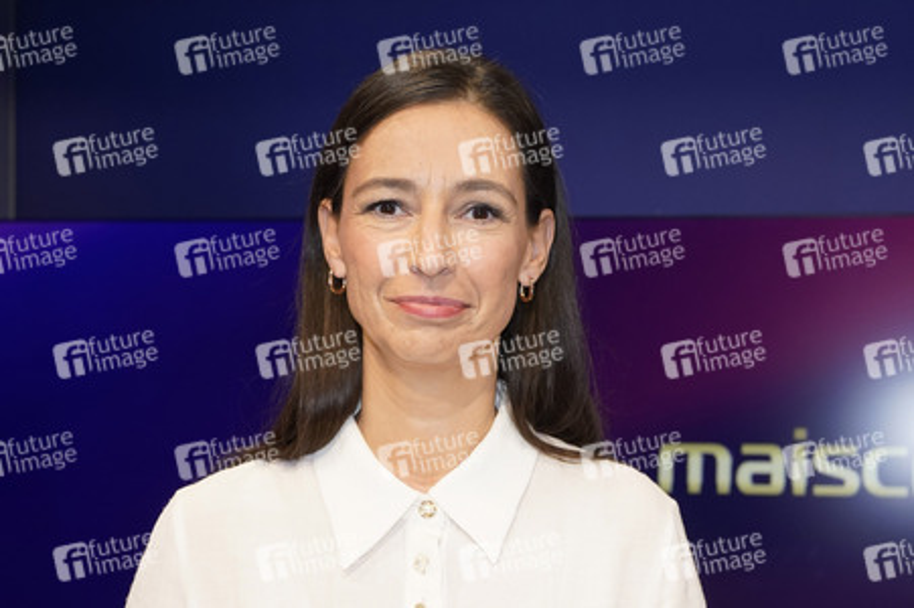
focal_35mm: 50
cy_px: 304
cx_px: 457
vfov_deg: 27.0
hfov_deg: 39.6
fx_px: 1268
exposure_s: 1/160
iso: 2000
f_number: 5.6
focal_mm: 50
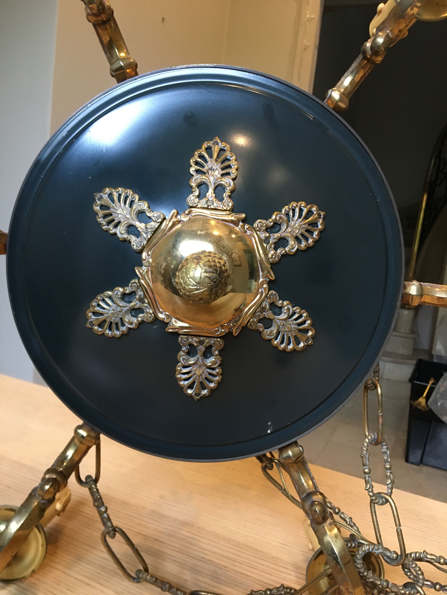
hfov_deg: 48.2
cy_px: 298
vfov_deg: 61.7
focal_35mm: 29
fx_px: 499
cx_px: 224
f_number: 2.2
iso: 200
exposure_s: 1/25
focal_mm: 4.15
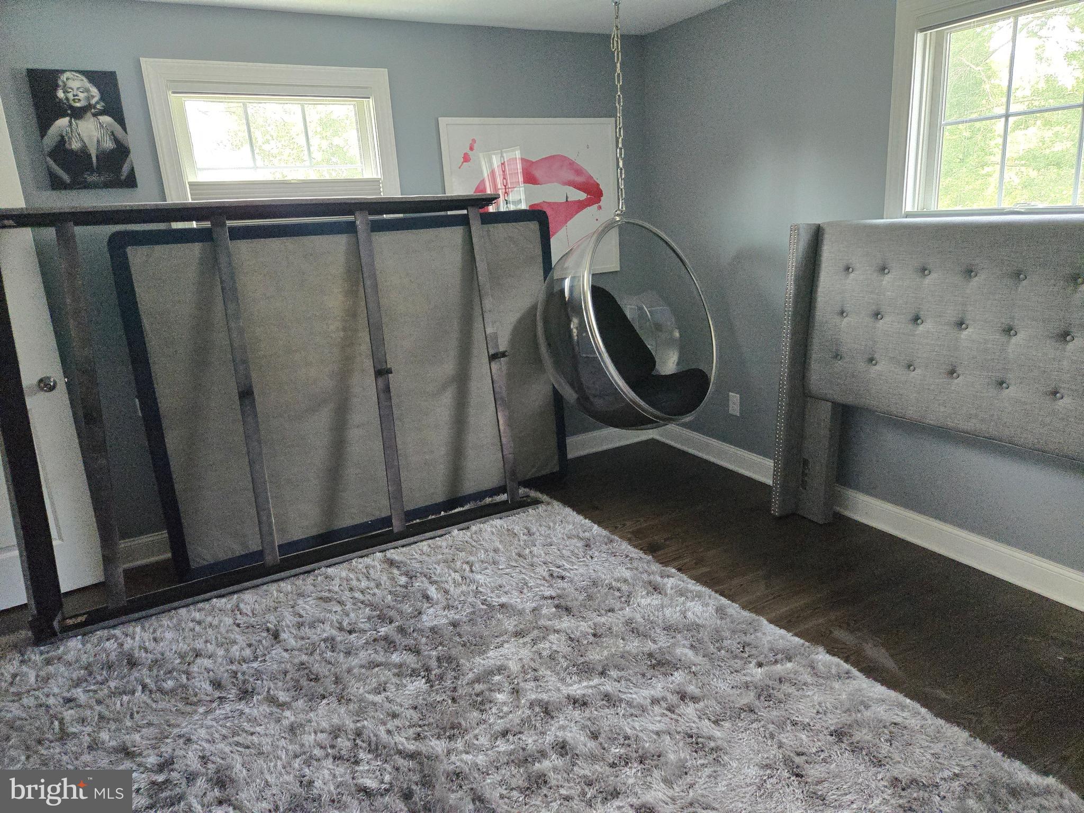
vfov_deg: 58.9
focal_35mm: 23
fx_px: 720
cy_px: 406
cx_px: 542
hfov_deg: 73.9
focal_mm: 5.4
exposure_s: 1/120
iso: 640
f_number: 1.8
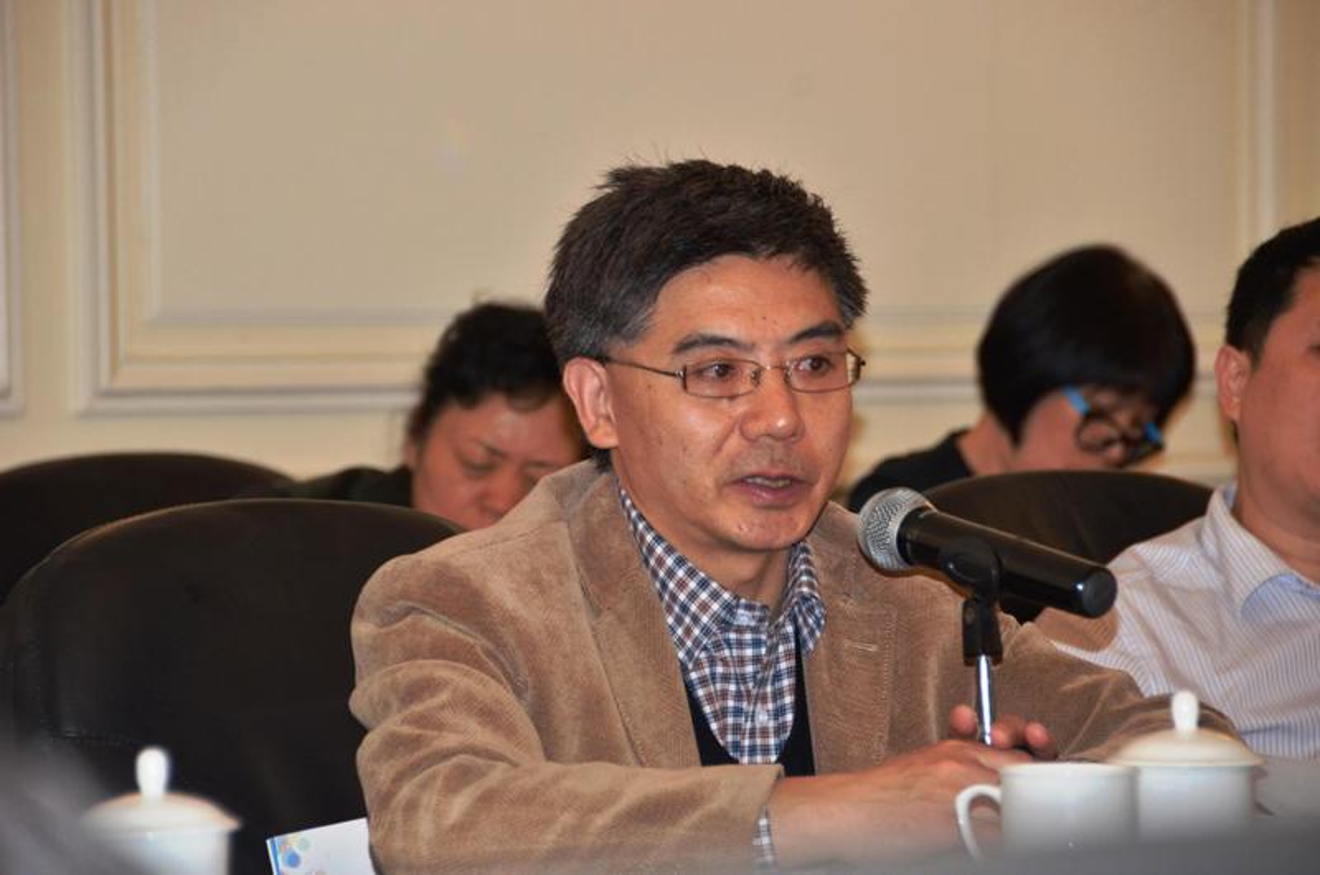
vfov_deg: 6.8
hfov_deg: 10.2
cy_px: 438
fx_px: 7410
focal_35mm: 202
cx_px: 660
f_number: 5.6
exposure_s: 1/60
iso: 800
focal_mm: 135
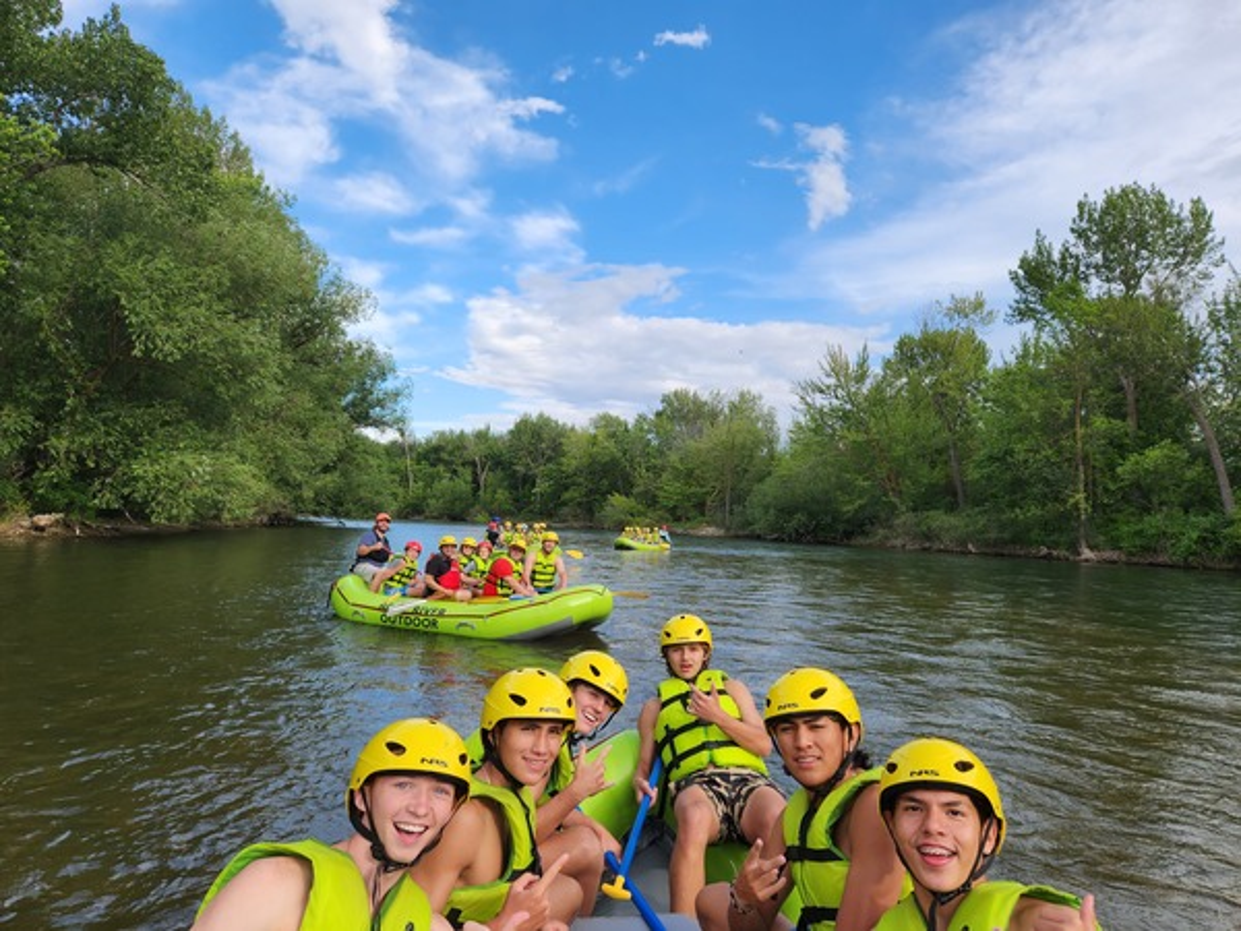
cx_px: 620
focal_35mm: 23
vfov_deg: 58.9
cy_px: 466
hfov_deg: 73.9
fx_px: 825
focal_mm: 5.4
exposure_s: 1/641
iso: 20
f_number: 1.8
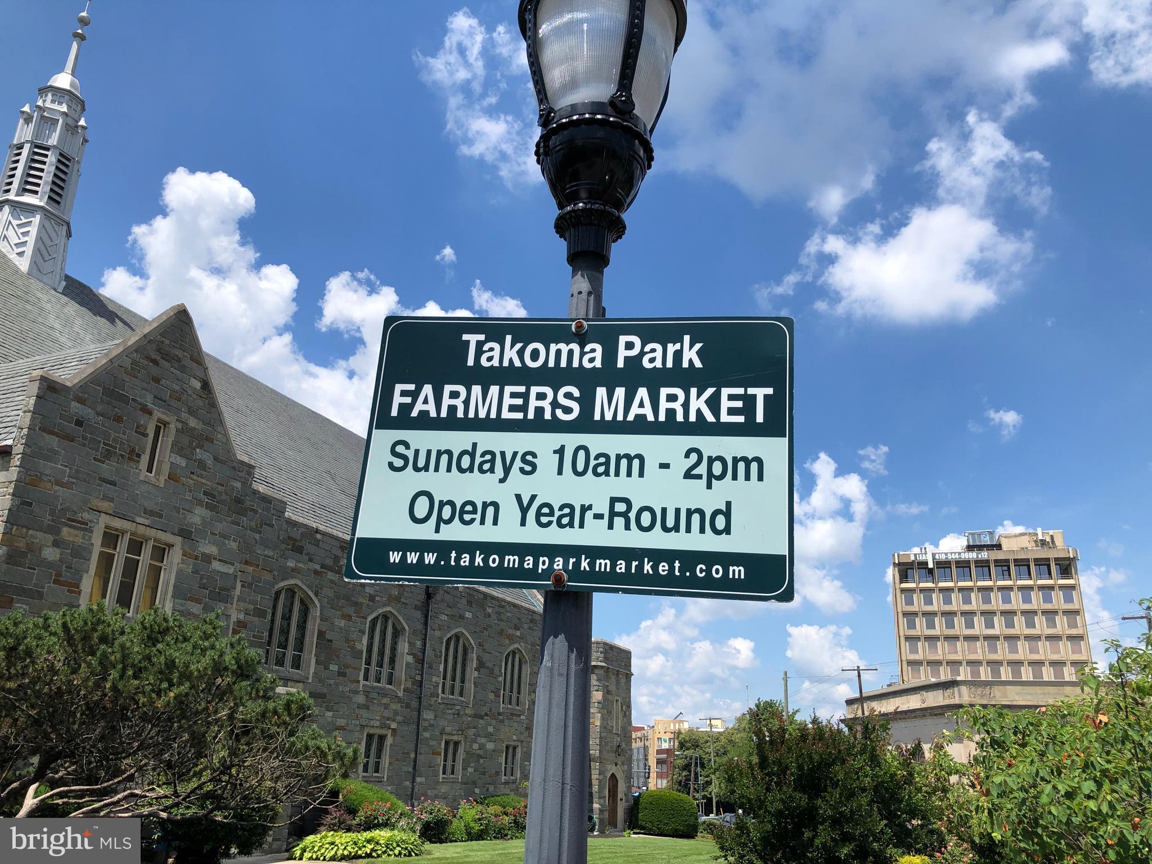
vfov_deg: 49.7
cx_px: 576
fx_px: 932
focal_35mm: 28
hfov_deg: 63.4
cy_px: 432
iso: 20
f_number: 1.8
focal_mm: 3.99
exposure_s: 1/2525
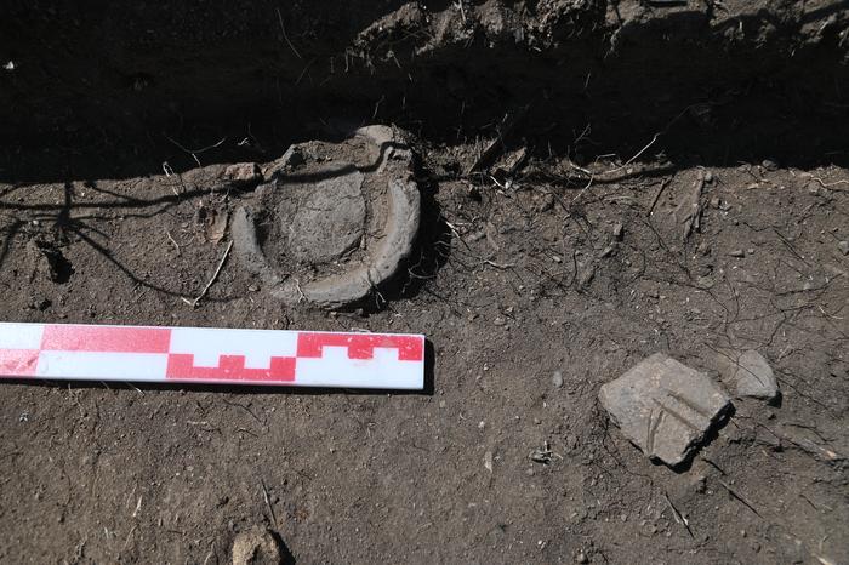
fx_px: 896
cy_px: 282
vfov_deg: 35.0
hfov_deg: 50.7
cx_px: 424
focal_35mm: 38
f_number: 8
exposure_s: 1/400
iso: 100
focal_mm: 38
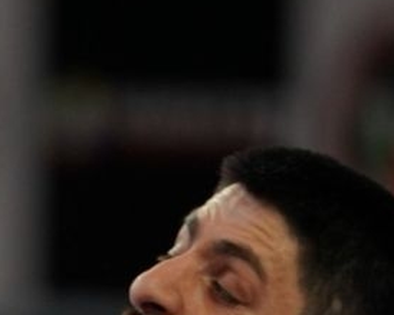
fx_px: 14396
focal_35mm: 1235
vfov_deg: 1.3
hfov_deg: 1.6
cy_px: 778
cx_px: -285
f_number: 2.8
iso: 800
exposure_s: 1/1000
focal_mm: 200
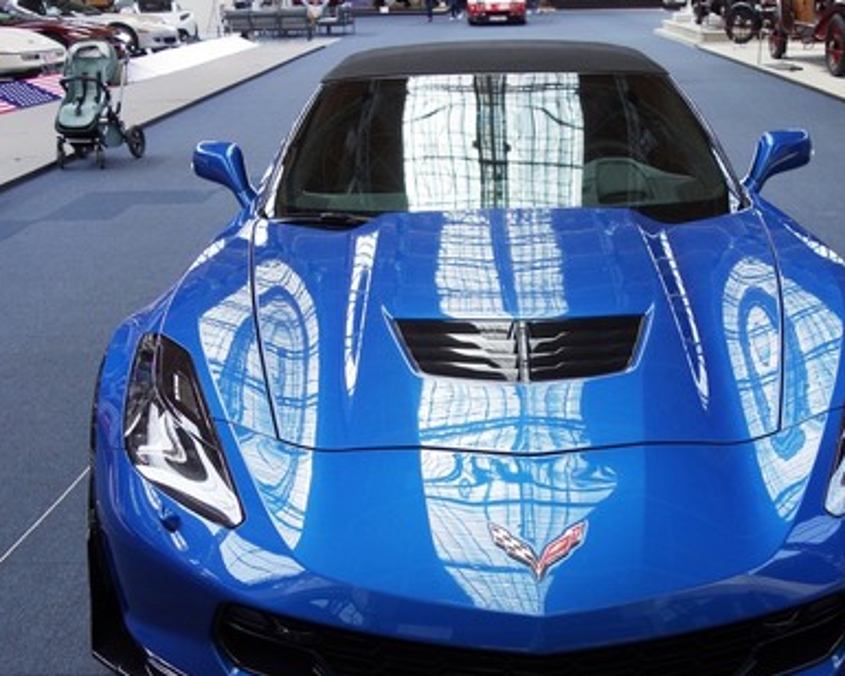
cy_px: 430
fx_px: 1025
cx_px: 459
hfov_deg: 44.7
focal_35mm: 41
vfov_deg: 36.2
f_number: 2.8
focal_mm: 10.4
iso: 125
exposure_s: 1/100
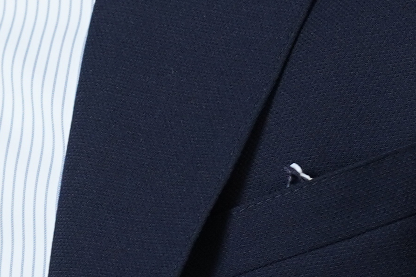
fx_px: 14692
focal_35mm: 1272
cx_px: -15
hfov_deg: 1.6
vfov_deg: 1.1
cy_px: -219
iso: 500
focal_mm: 189
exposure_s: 1/80
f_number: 2.8
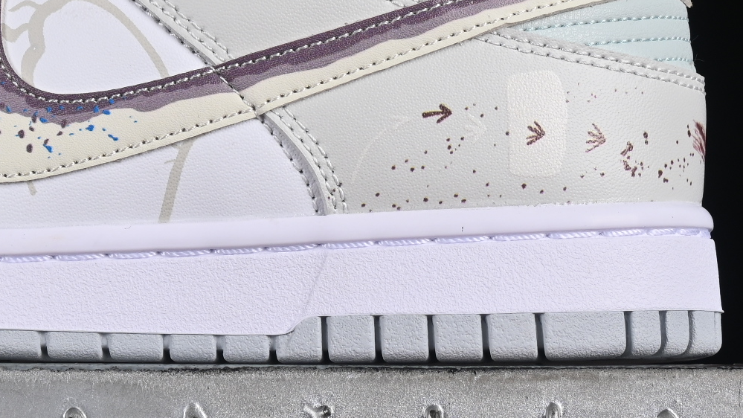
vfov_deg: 5.5
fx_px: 4315
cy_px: -55
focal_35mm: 219
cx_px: 2
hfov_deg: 9.8
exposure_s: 1/80
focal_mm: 50
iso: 160
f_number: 8
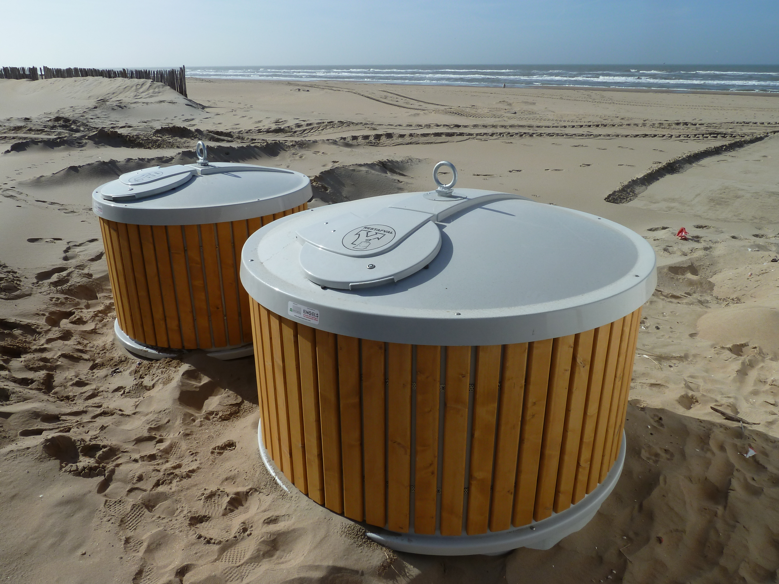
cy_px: 292
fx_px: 563
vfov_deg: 54.9
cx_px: 390
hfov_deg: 69.4
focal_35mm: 25
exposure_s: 1/500
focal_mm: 4.1
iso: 80
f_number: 5.6
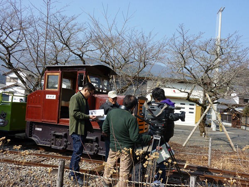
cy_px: 94
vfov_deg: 45.4
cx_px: 124
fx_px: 223
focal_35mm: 31
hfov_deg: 58.4
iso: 80
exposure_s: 1/400
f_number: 3.6
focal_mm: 5.5
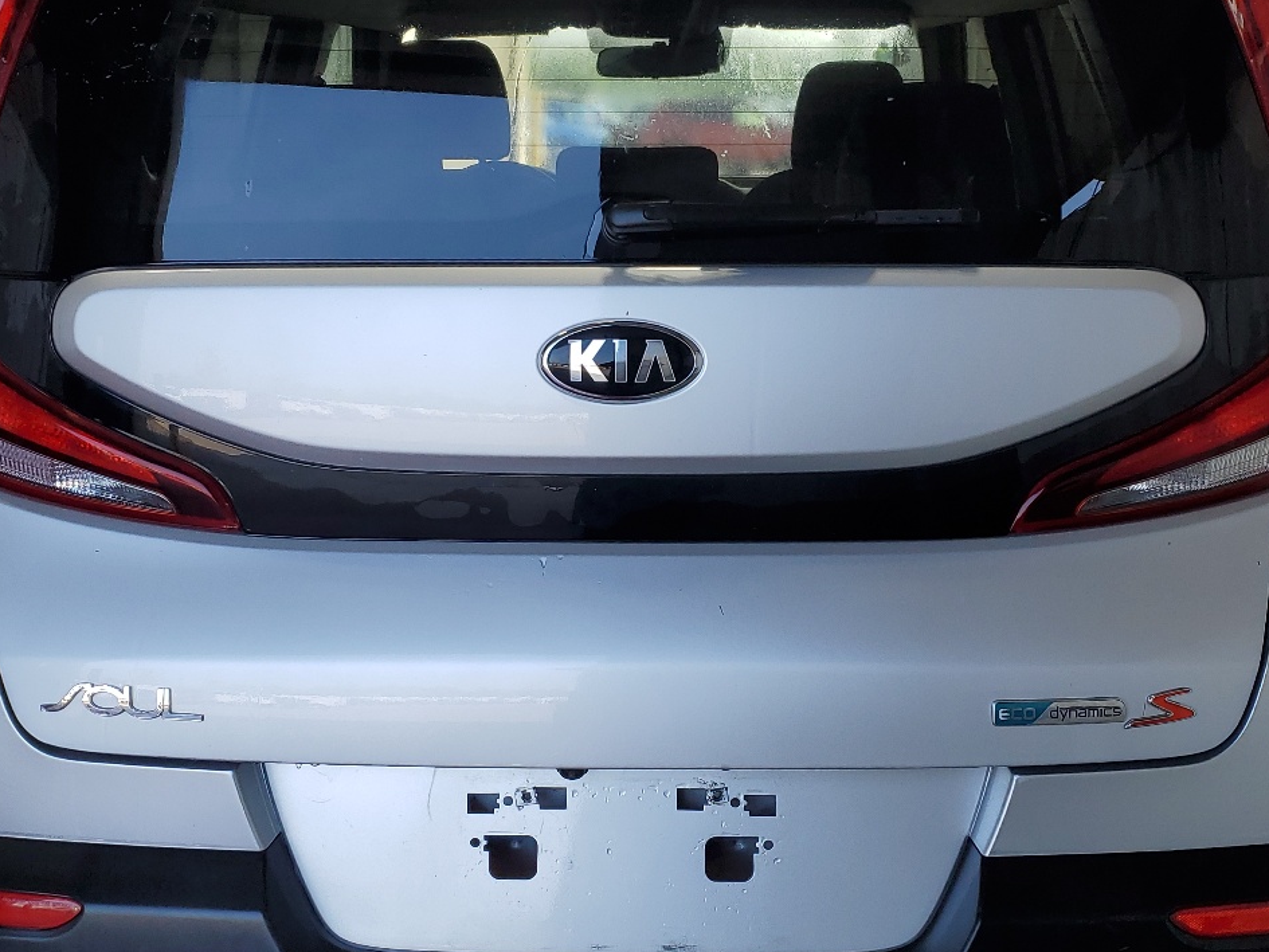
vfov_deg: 32.9
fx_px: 1613
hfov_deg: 42.9
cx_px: 642
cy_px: 479
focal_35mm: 44
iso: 50
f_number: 1.5
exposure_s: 1/312
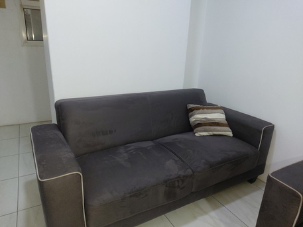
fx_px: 219
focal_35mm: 25
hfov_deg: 69.4
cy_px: 114
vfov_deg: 54.9
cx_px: 152
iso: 250
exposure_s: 1/25
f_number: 2
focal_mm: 4.58
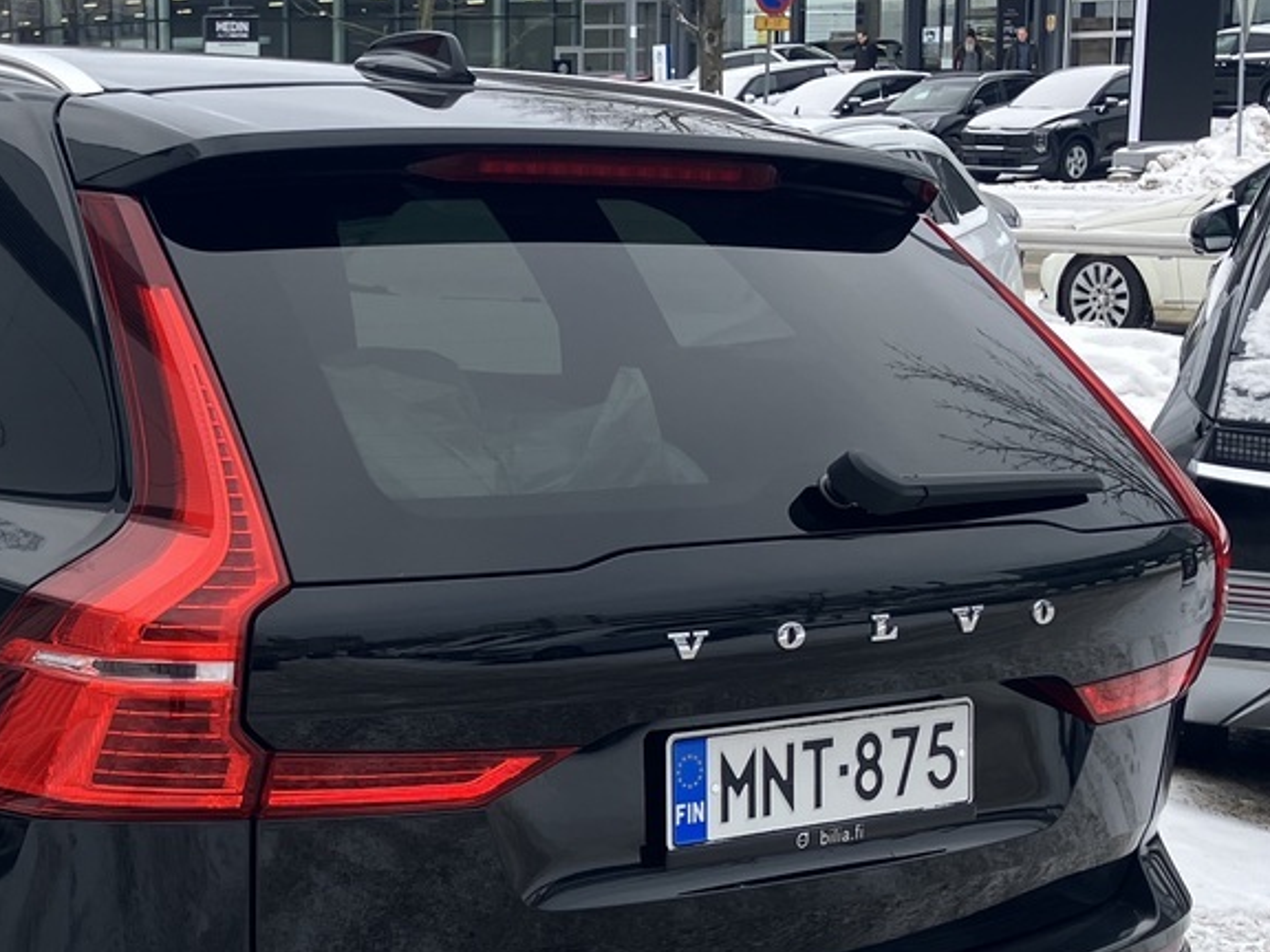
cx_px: 190
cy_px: 705
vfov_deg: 20.9
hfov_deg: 27.0
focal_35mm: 70
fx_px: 2568
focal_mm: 3.99
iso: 32
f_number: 1.8
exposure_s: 1/437
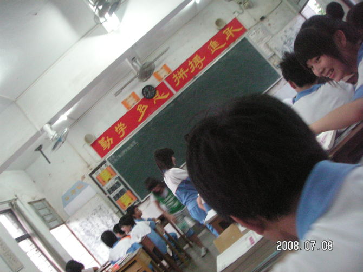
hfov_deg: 49.0
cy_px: 136
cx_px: 182
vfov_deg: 37.7
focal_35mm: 38
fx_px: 399
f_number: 3.3
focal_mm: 6.3
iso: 400
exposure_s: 1/20
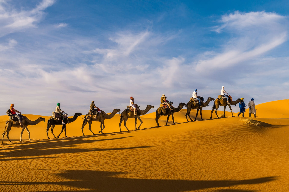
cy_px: 96
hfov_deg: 45.0
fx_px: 349
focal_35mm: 44
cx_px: 144
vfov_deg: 30.8
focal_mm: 29
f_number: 9
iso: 250
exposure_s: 1/400
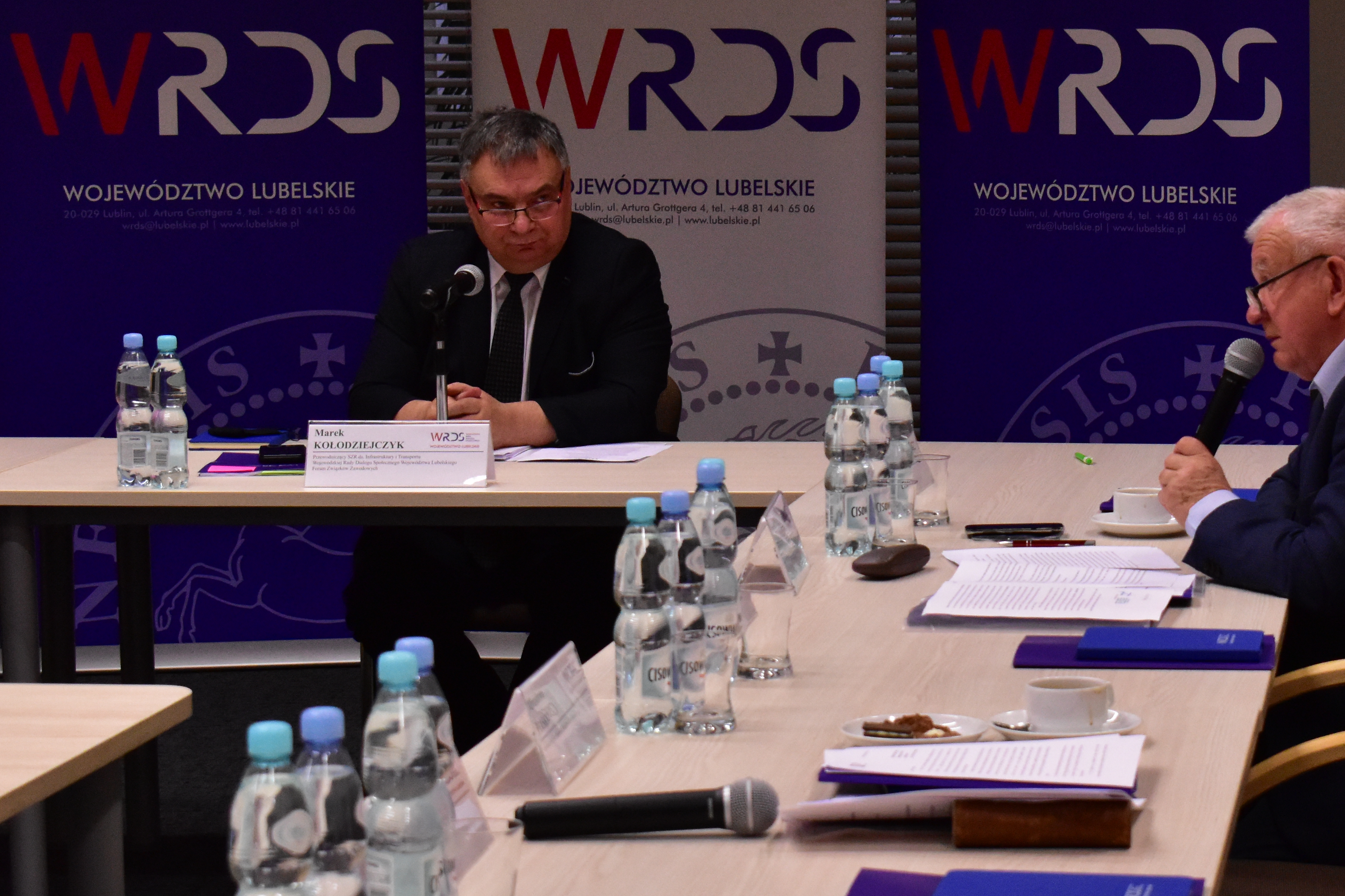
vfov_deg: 12.4
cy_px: 399
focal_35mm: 110
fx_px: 4109
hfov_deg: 18.5
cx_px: 1031
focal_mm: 46
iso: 3200
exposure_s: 1/200
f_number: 7.1
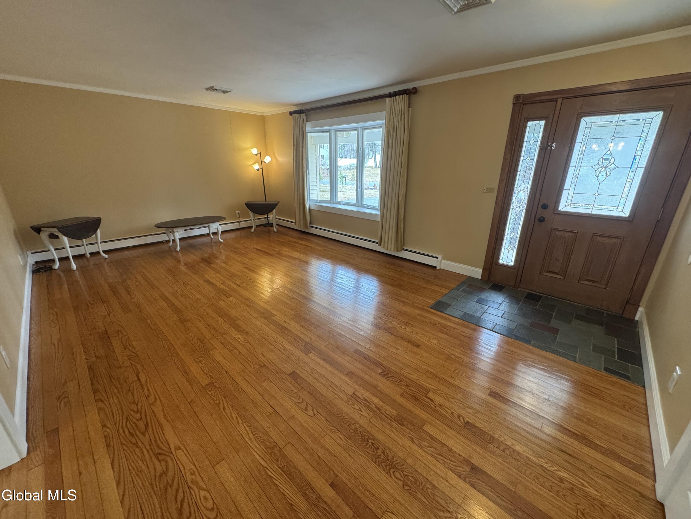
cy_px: 260
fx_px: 279
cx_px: 346
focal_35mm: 14
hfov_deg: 102.1
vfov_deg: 85.7
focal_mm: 2.22
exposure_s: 1/120
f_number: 2.2
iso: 250
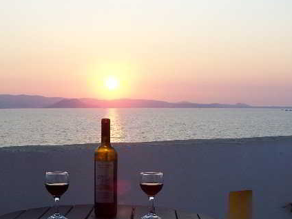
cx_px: 120
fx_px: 574
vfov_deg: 21.5
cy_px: 144
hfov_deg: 28.5
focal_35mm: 68
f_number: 2.8
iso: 64
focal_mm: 7.54
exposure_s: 1/250
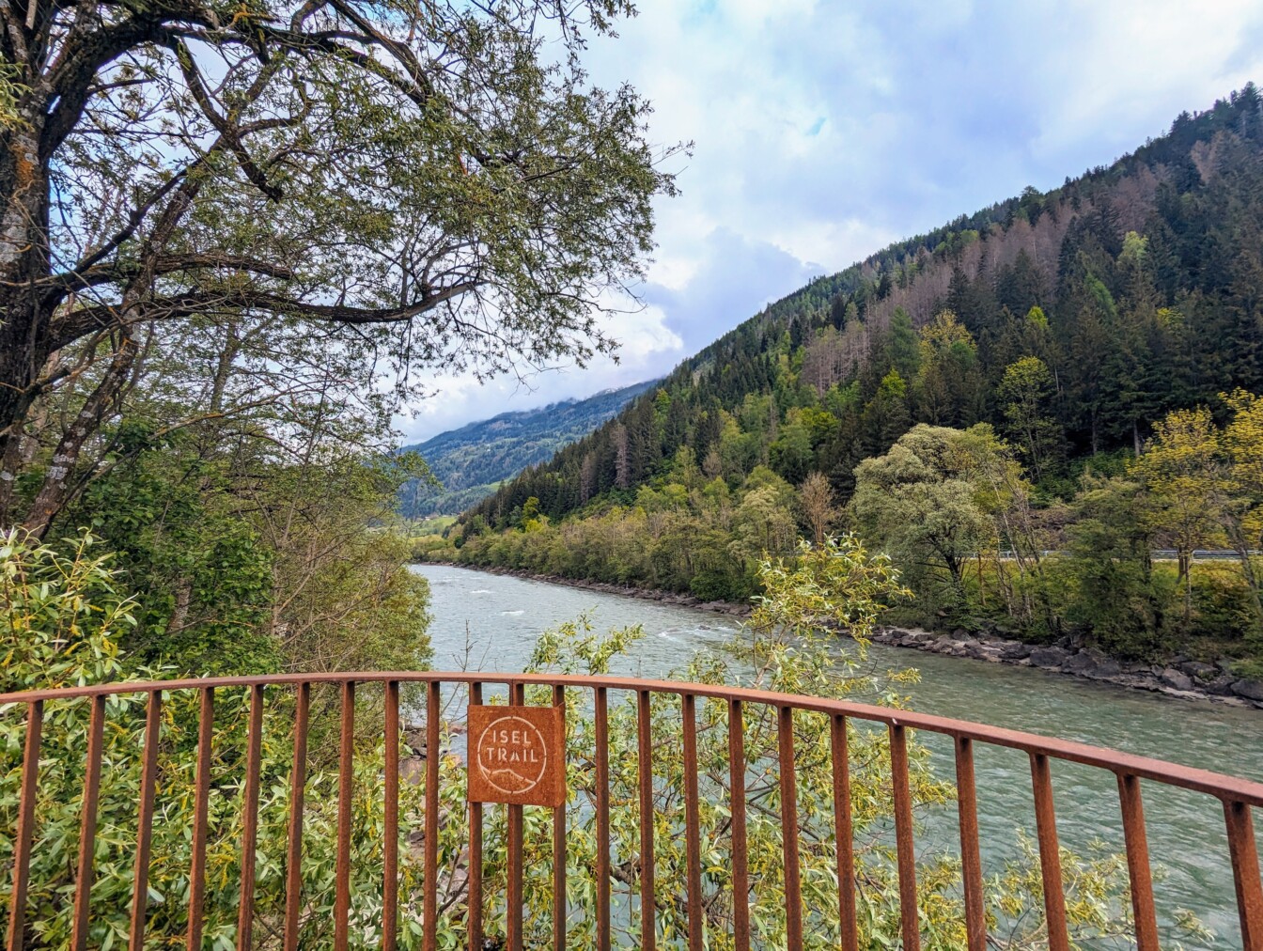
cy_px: 476
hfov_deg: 94.4
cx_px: 632
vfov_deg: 78.2
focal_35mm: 16
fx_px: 585
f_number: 2.2
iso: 46
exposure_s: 1/1686
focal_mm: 2.35
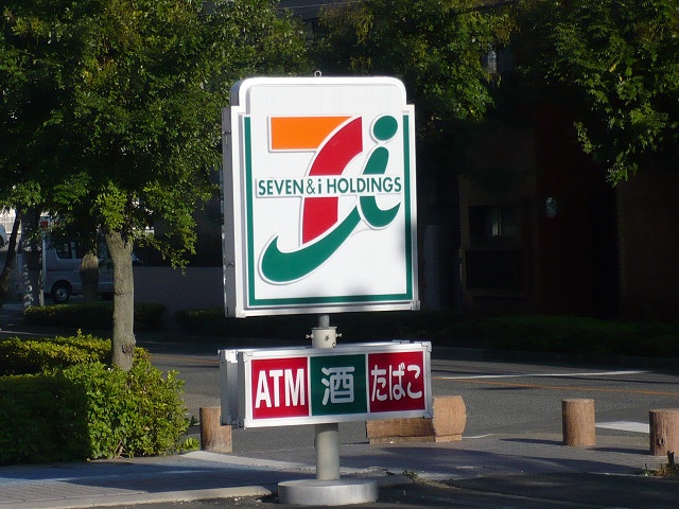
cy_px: 254
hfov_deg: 12.4
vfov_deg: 9.3
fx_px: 3119
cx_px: 340
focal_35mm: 159
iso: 100
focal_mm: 17.4
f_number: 5
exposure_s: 1/640
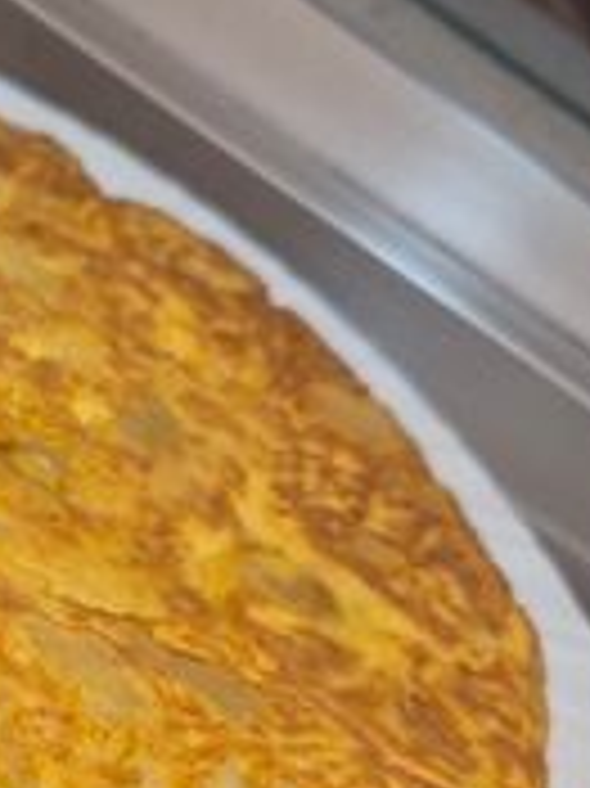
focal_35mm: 56
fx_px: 1274
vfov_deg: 33.7
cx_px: -63
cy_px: 588
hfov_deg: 24.3
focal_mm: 5.4
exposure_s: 1/100
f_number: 1.8
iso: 32
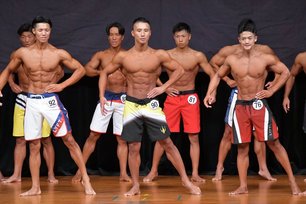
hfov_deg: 7.2
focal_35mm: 285
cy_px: 102
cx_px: 153
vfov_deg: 4.8
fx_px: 2421
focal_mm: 190
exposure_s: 1/400
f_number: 5.6
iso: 5000
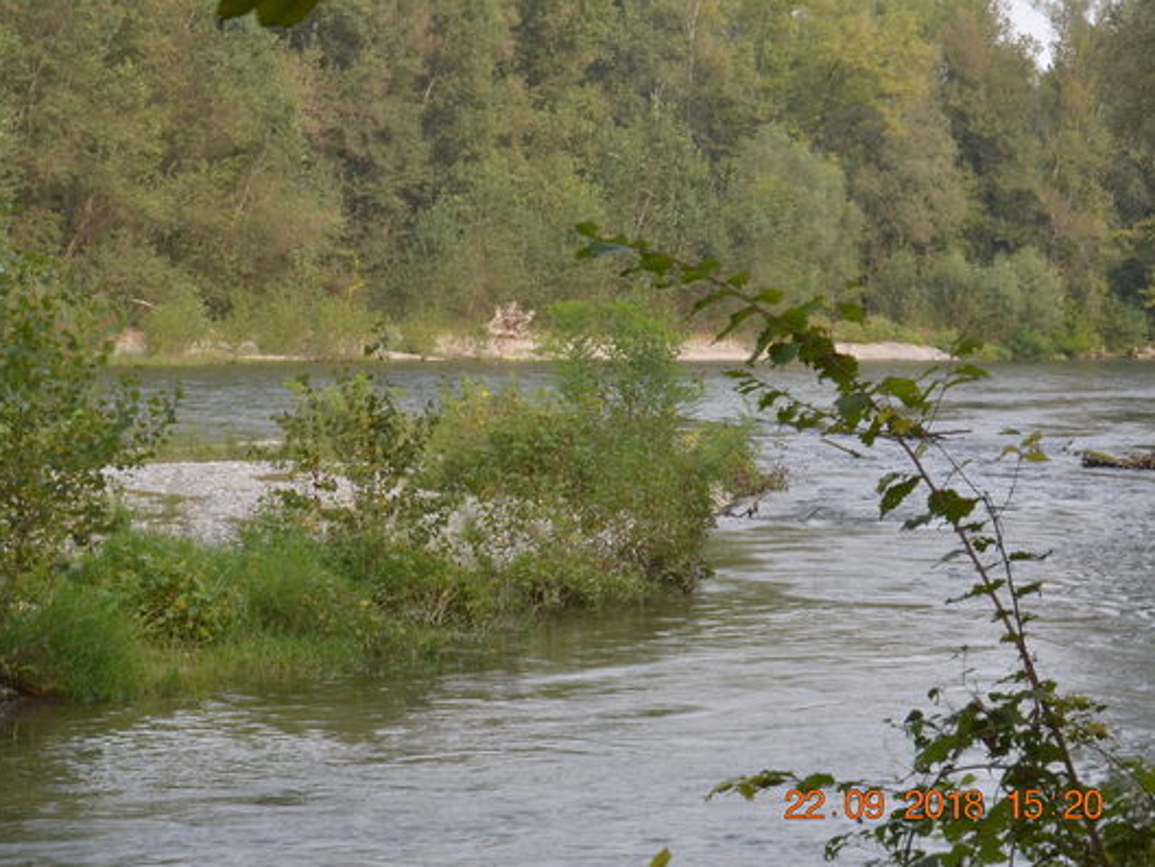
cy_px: 435
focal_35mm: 108
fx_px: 3604
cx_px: 572
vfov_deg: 13.7
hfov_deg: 18.2
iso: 1000
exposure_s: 1/60
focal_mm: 66
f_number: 36
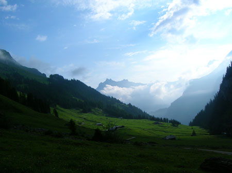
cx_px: 116
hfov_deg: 54.0
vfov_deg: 41.8
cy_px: 86
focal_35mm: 34
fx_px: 228
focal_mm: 5.7
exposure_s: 1/714
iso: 50
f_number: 4.9
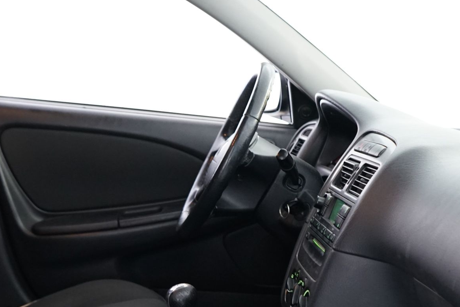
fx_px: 767
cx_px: 192
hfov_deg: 33.3
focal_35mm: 60
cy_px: 264
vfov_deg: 22.2
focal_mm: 28
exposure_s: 1/15
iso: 2000
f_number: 4
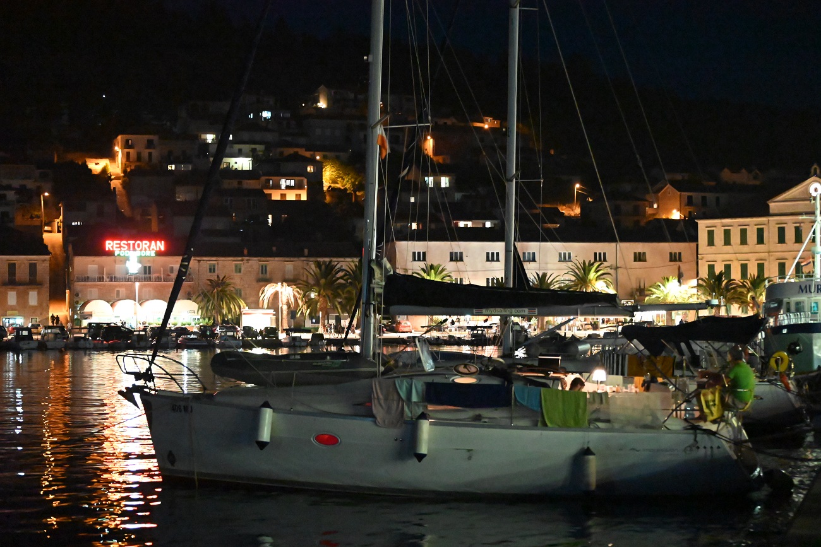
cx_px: 410
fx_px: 1825
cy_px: 274
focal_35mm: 80
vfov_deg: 17.1
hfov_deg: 25.4
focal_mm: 80
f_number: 4.5
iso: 25600
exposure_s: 1/20
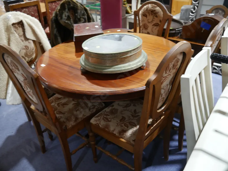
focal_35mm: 30
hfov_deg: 59.9
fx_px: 198
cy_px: 86
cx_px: 114
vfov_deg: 46.8
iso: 800
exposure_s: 1/60
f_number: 3.6
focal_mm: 15
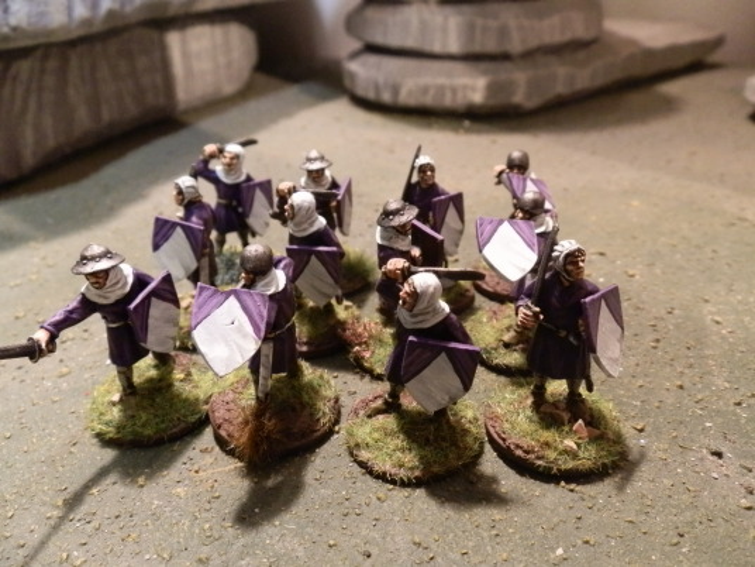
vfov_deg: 49.7
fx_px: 611
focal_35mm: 28
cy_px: 284
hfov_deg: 63.4
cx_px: 378
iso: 400
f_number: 3.1
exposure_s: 1/50
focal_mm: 5
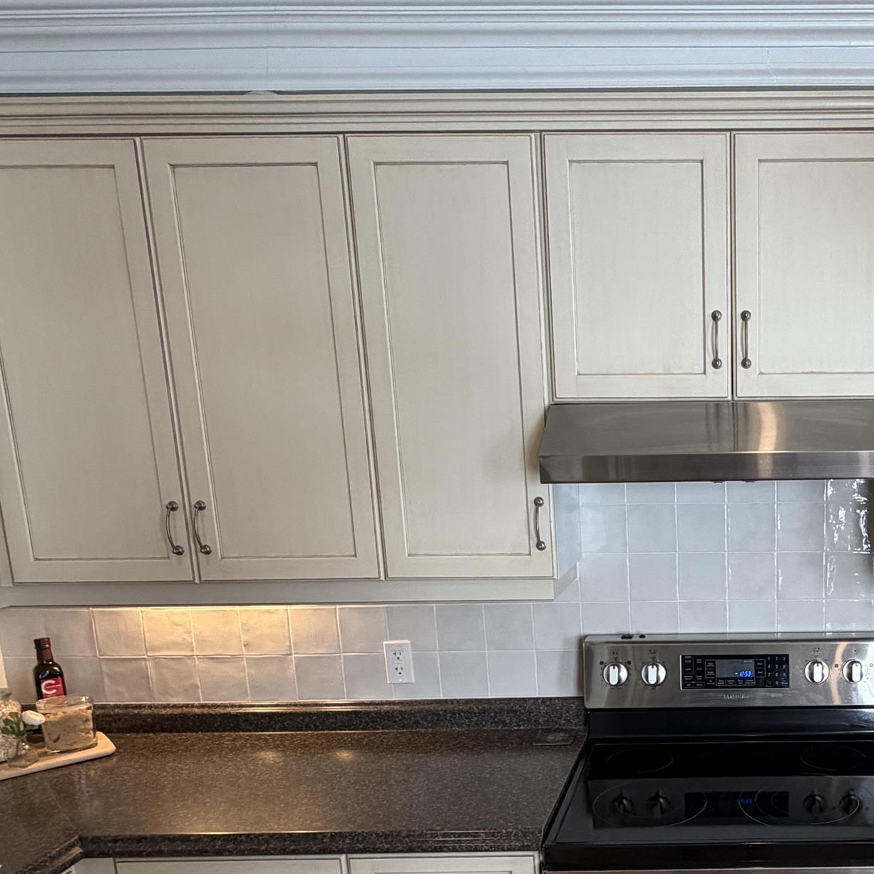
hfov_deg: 48.3
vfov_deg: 51.3
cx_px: 746
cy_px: 601
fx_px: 886
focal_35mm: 31
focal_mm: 2.22
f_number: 2.2
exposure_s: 1/120
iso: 200
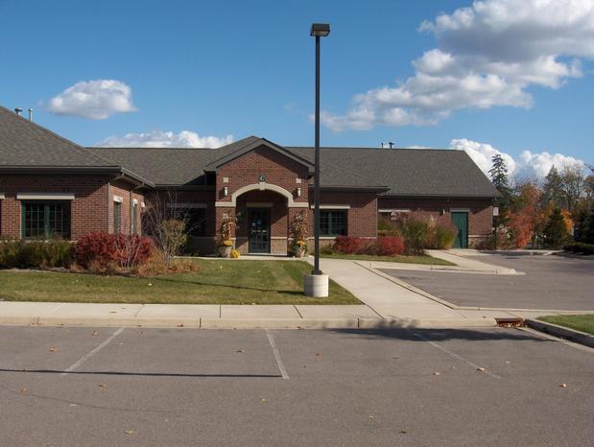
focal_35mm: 39
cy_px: 224
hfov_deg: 47.8
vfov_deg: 36.9
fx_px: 670
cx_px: 297
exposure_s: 1/1124
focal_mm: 8
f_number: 4.8
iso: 100
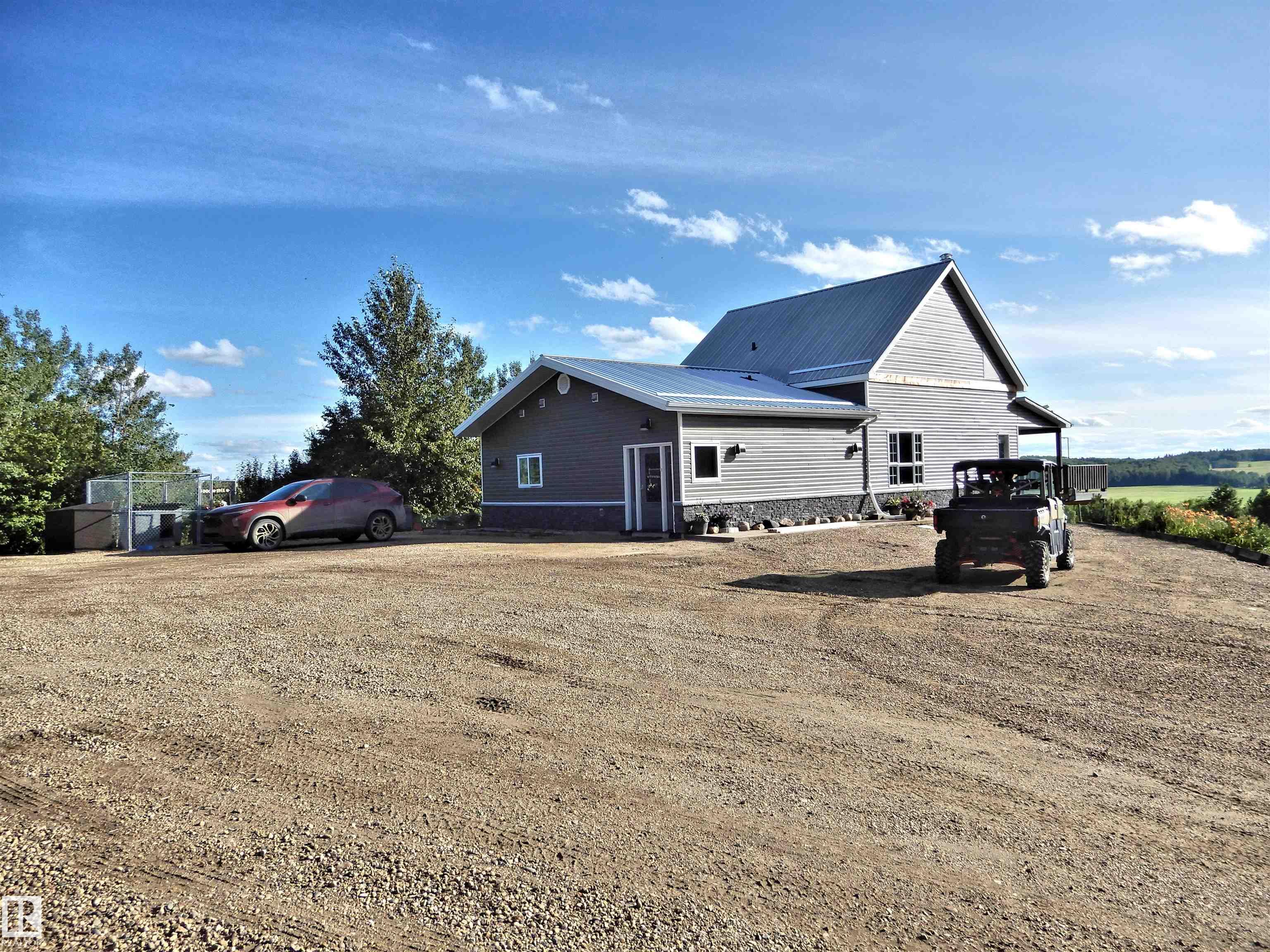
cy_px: 476
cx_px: 635
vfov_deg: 56.8
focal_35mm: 24
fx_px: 881
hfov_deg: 71.6
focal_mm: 4.3
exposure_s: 1/1250
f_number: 3.4
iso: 80
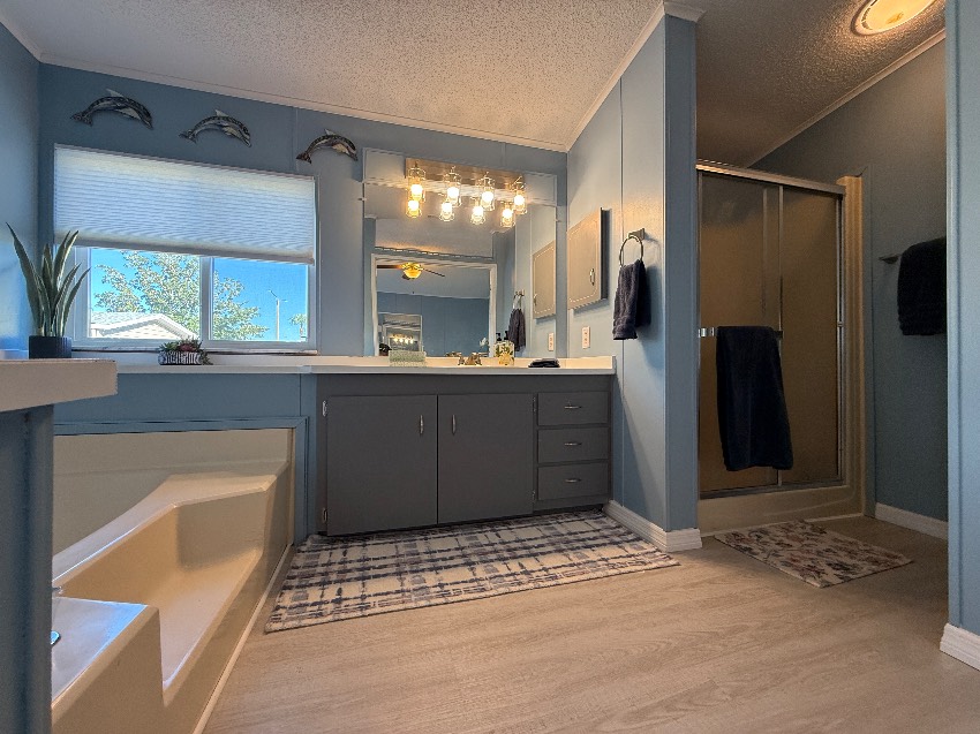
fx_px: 396
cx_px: 490
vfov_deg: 85.6
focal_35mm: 14
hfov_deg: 102.1
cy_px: 367
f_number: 2.2
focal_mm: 2.22
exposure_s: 1/120
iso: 200
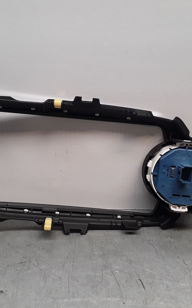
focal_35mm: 40
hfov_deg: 31.9
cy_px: 154
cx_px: 82
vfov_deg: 49.3
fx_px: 335
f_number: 1.9
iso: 64
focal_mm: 2.91
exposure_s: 1/100
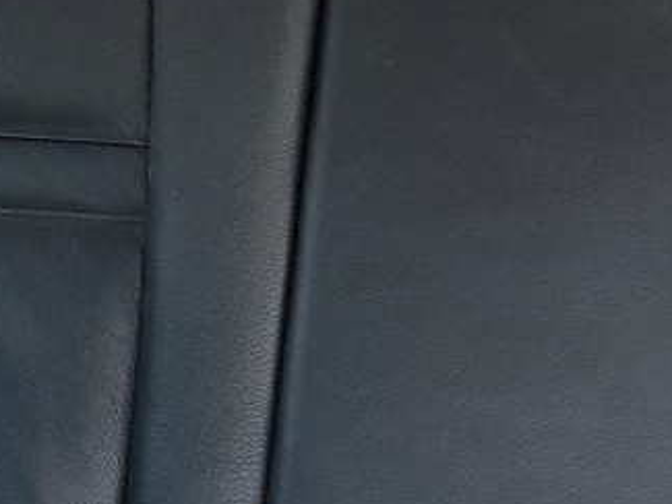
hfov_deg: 15.3
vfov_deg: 11.6
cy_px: 122
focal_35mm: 128
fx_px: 2486
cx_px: 581
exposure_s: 1/60.2
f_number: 1.5
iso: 97
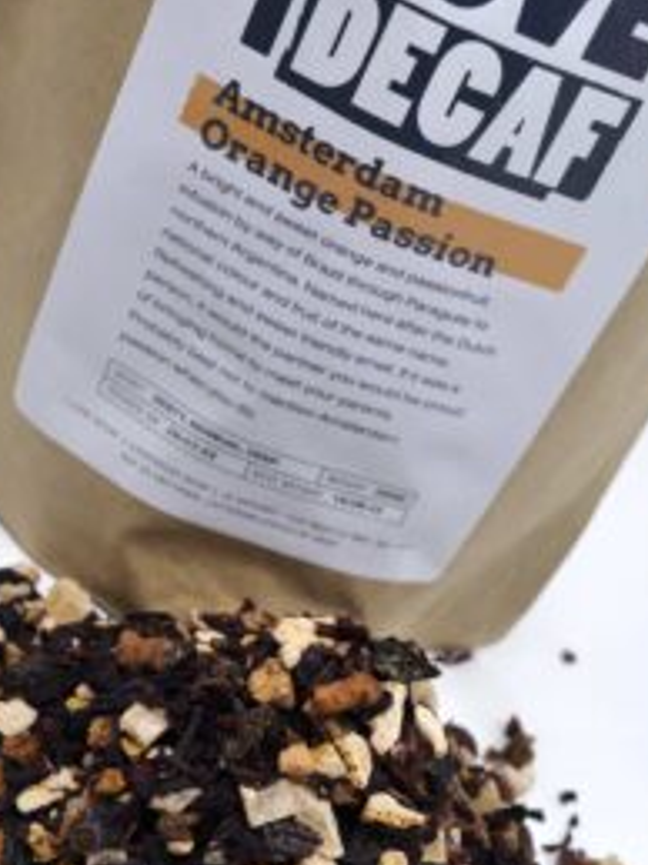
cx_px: 237
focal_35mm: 68
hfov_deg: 21.5
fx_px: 1699
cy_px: 541
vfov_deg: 28.5
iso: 200
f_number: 5
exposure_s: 1/250
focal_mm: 22
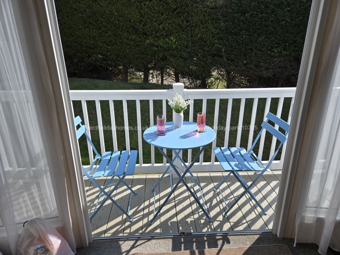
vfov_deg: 58.9
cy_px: 128
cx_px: 170
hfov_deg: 73.9
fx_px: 226
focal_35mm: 23
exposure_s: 1/2921
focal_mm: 5.4
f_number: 1.8
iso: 50
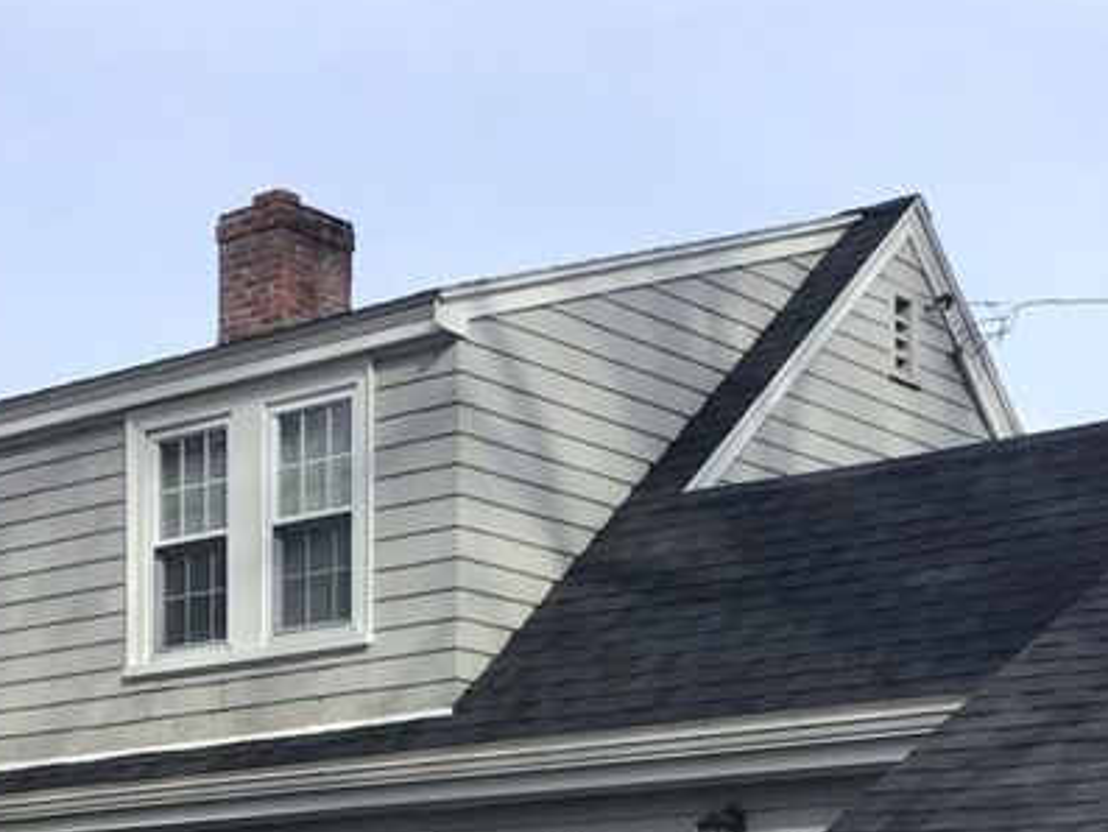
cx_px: 720
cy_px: 966
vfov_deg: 17.7
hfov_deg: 24.3
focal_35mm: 80
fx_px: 2561
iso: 25
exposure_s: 1/936
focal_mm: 3.3
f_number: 2.4
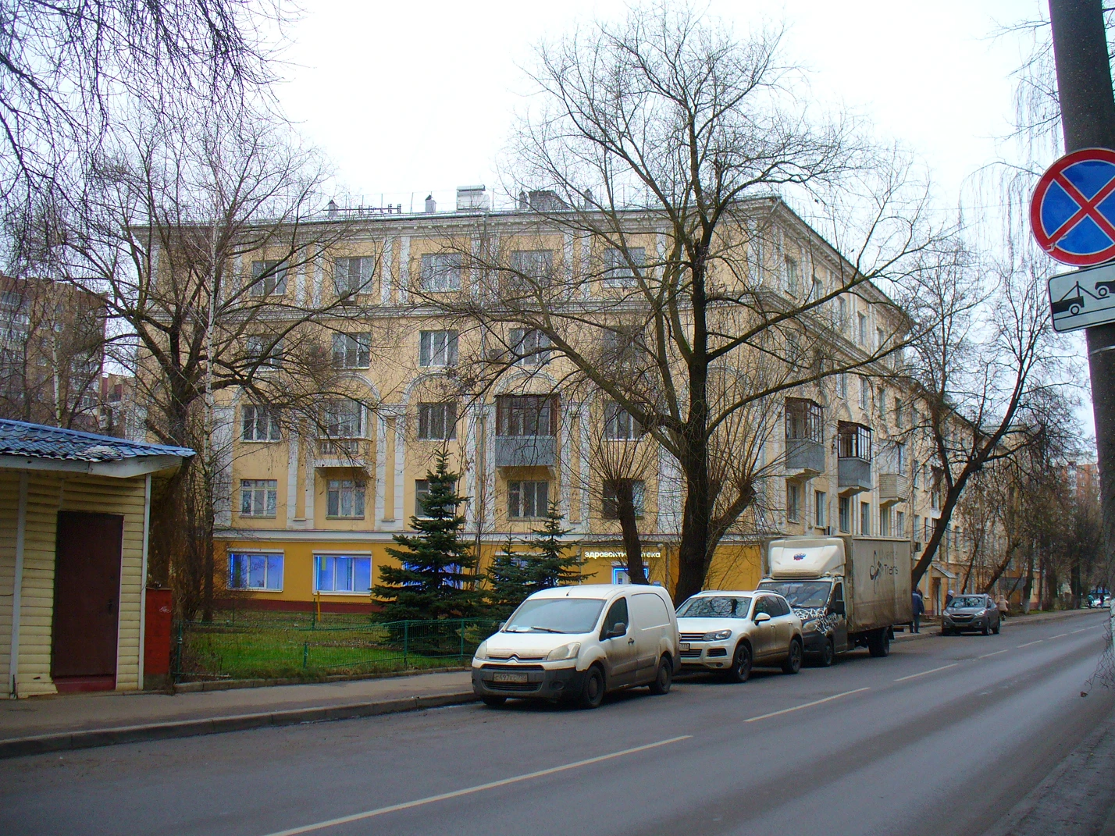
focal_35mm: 37
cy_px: 418
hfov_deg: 50.1
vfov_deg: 38.7
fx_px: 1192
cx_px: 558
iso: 80
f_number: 2.8
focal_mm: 6.1
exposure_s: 1/80
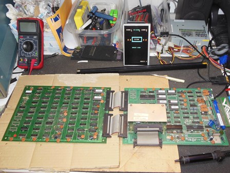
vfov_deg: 48.2
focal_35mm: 29
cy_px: 86
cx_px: 115
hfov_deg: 61.7
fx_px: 193
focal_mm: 5.2
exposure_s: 1/25
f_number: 3.3
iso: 200
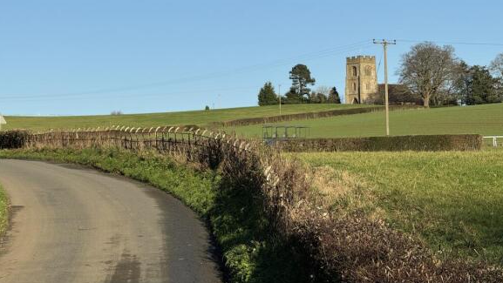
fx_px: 1761
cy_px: 130
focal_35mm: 132
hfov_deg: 16.3
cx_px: 252
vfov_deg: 9.2
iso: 50
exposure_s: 1/1422
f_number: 2.8
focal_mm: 15.66
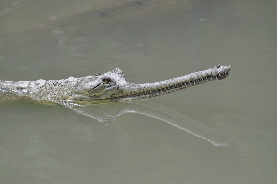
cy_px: 92
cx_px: 138
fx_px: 2536
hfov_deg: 6.3
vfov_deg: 4.2
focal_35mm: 330
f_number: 5.3
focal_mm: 220
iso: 400
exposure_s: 1/1600
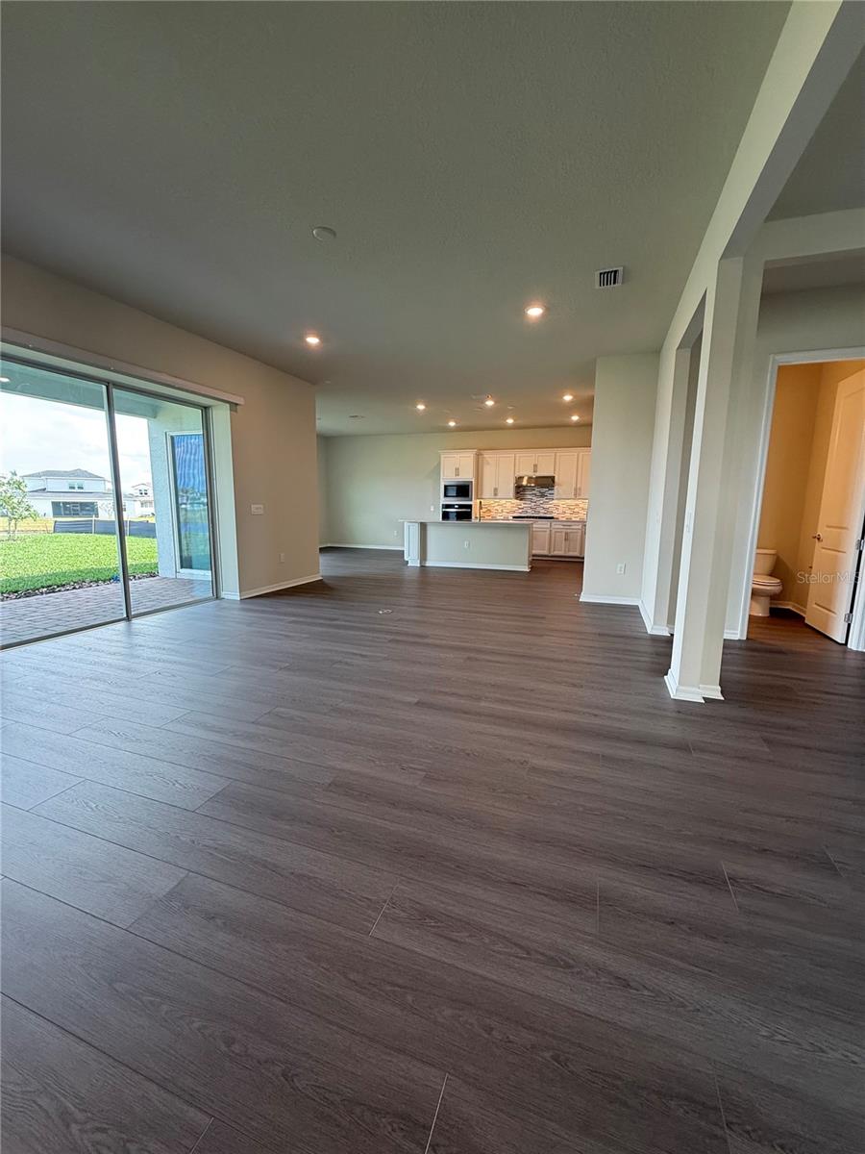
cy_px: 577
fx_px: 466
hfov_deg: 85.7
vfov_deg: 102.1
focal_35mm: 14
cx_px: 432
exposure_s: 1/120
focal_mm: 2.22
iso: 160
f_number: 2.2
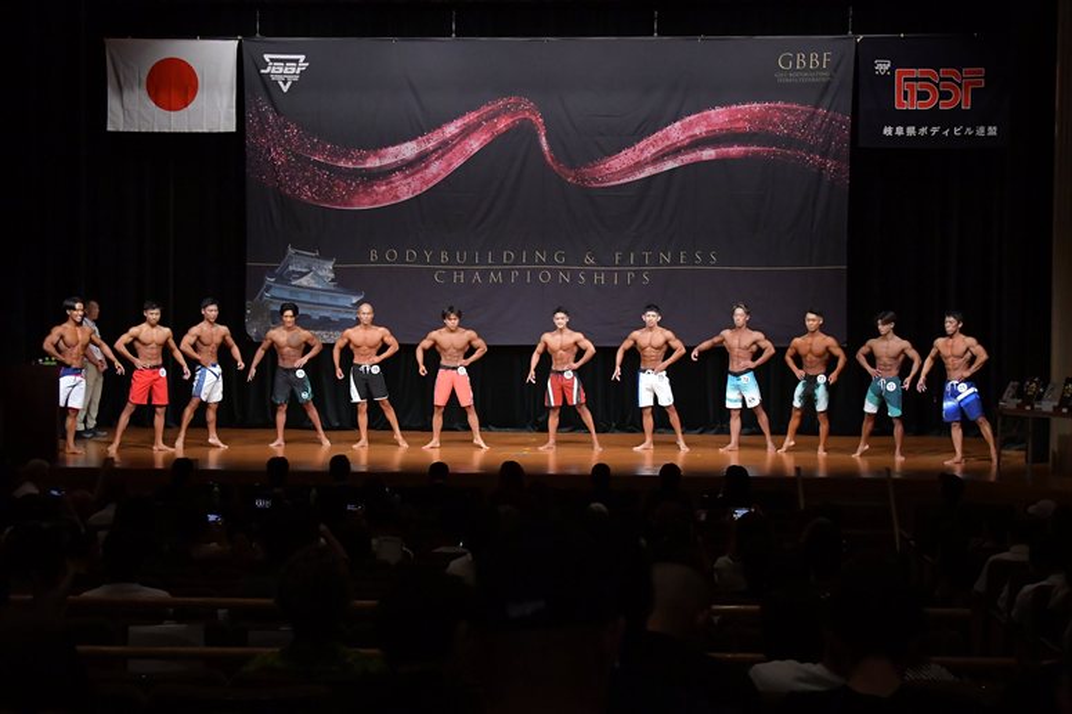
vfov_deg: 20.3
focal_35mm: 67
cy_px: 357
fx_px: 1994
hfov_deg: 30.1
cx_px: 536
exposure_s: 1/400
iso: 5000
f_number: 5.6
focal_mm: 45
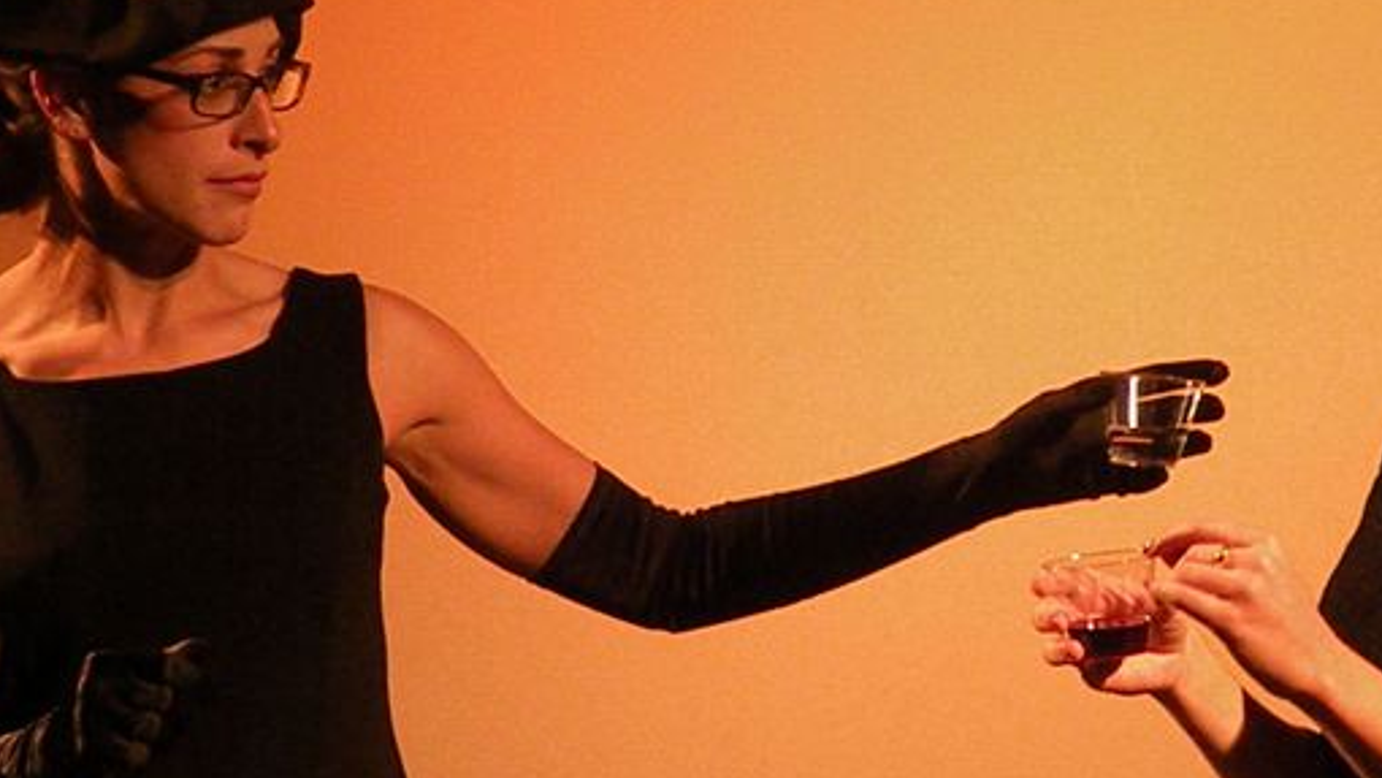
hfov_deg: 7.9
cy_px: 197
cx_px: 761
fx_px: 10005
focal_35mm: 273
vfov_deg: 4.4
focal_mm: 36.9
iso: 1600
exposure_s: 1/115
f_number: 4.5
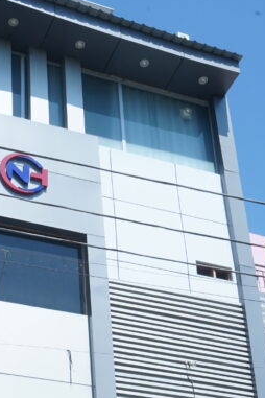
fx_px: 861
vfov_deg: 24.0
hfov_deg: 17.4
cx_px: 60
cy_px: 461
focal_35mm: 78
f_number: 22
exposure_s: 1/125
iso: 400
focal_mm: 29
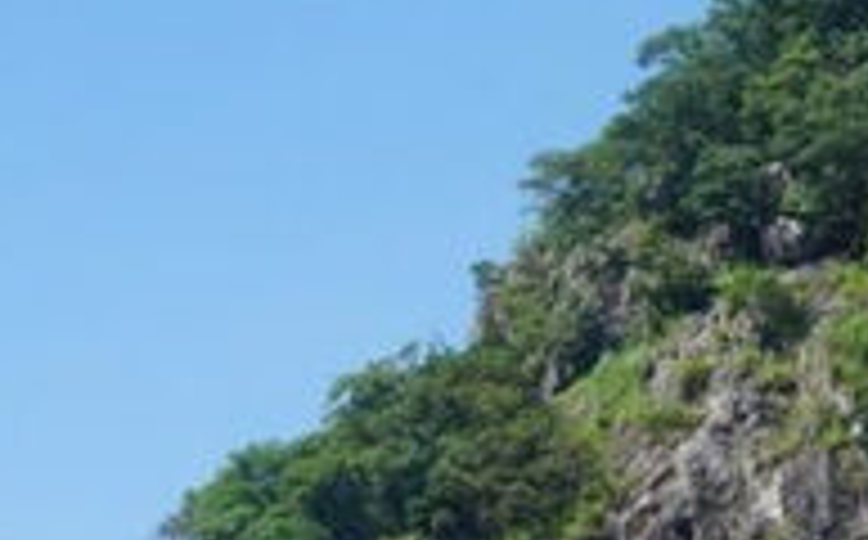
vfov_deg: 6.9
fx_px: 4410
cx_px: 1489
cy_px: 754
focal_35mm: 187
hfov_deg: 10.6
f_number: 16
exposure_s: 1/160
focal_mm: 23
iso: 200
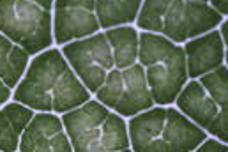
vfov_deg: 3.9
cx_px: -170
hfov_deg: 5.8
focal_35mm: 349
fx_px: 2210
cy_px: 285
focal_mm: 50
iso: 100
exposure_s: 1/13
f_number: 22
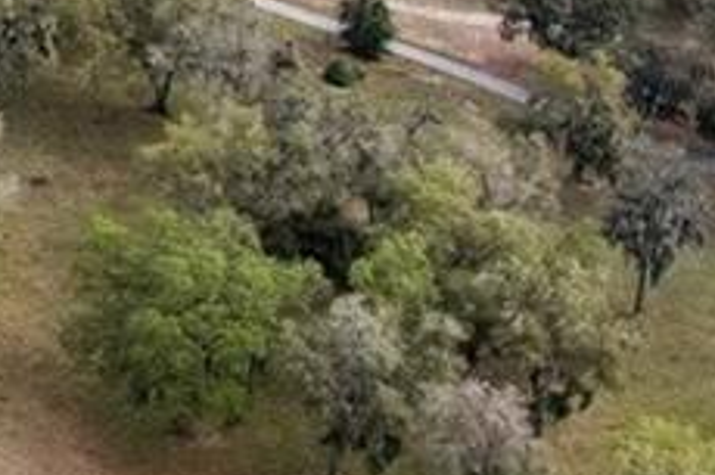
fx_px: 3036
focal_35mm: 153
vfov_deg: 8.7
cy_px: -283
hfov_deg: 10.9
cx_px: -1116
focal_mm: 8.4
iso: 400
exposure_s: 1/1250
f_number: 2.8
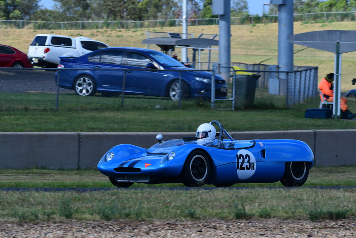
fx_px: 2968
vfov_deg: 4.6
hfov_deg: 6.9
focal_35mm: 300
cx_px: 178
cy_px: 119
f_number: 11
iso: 500
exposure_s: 1/640
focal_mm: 200
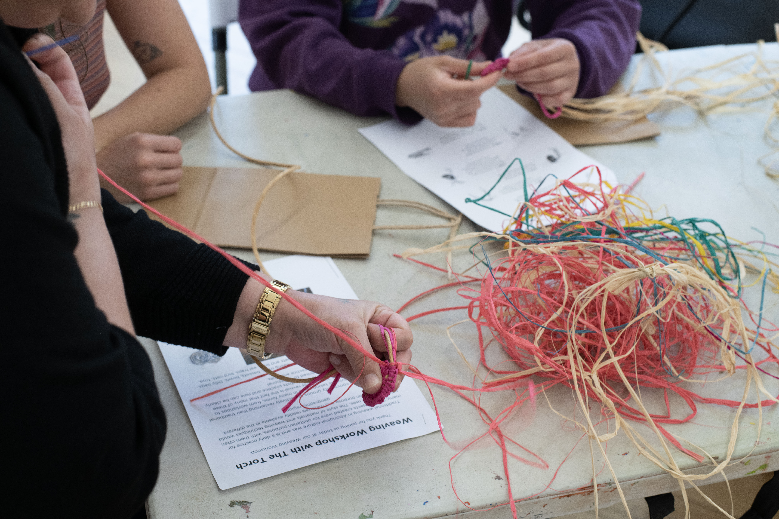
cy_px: 260
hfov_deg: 39.6
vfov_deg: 27.0
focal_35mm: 50
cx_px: 390
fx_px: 1082
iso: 800
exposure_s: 1/160
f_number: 5.6
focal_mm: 50
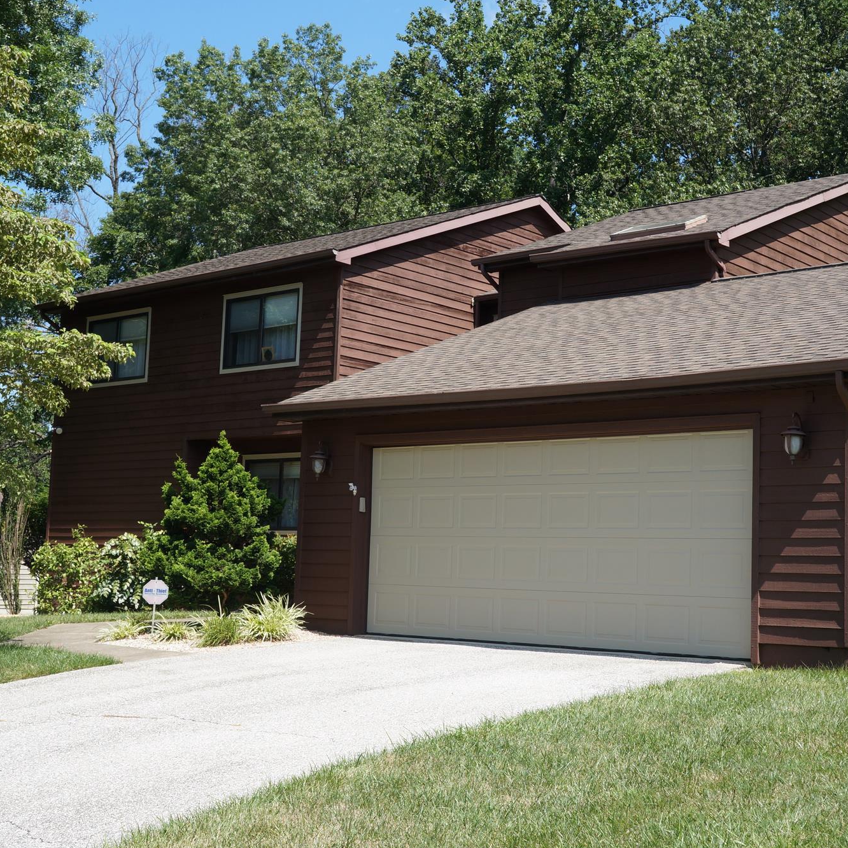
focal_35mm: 47
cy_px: 431
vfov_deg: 36.1
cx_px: 506
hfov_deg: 35.9
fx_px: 1303
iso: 200
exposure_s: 1/320
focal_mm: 24
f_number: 8
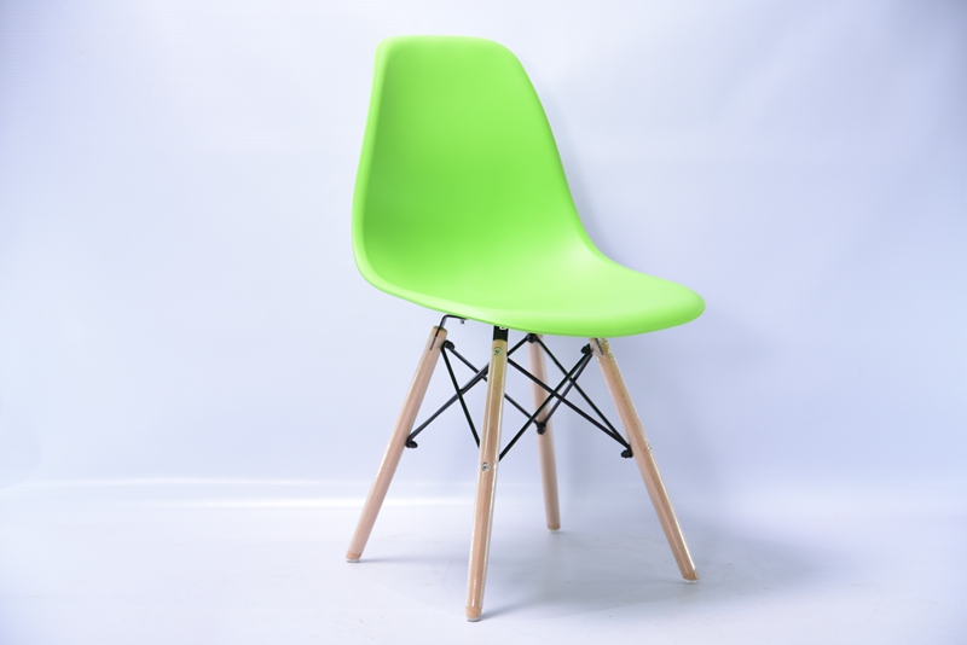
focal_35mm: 66
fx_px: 1773
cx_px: 484
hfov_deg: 30.5
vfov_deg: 20.6
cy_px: 322
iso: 125
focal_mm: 66
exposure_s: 1/50
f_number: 4.5
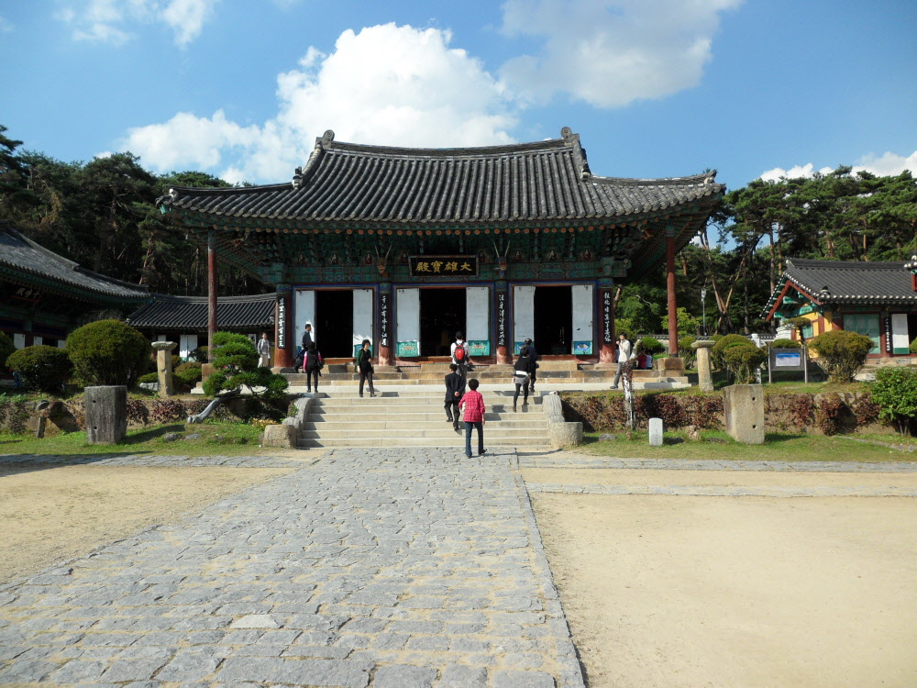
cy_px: 344
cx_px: 458
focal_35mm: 27
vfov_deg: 51.4
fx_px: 715
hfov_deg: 65.3
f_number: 3.5
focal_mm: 4.9
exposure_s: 1/750
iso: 80
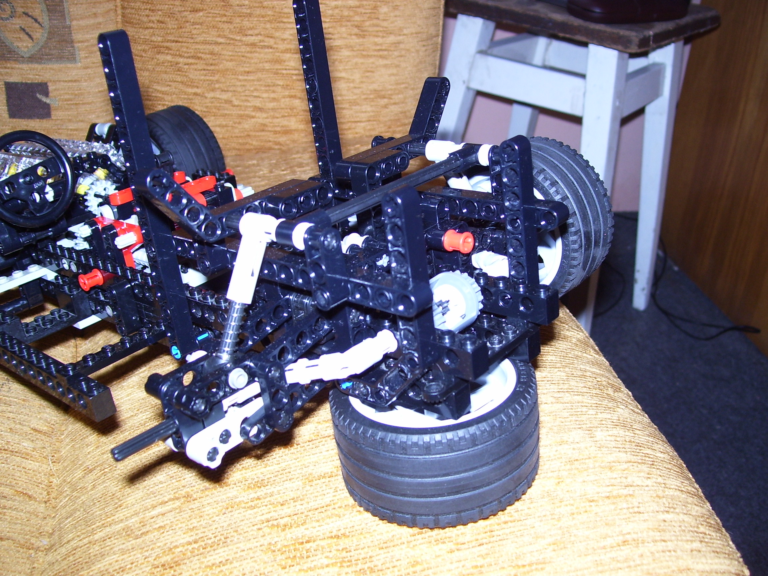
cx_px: 384
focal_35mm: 36
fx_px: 799
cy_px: 288
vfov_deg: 39.7
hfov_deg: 51.4
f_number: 2.7
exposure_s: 1/60
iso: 80
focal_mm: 6
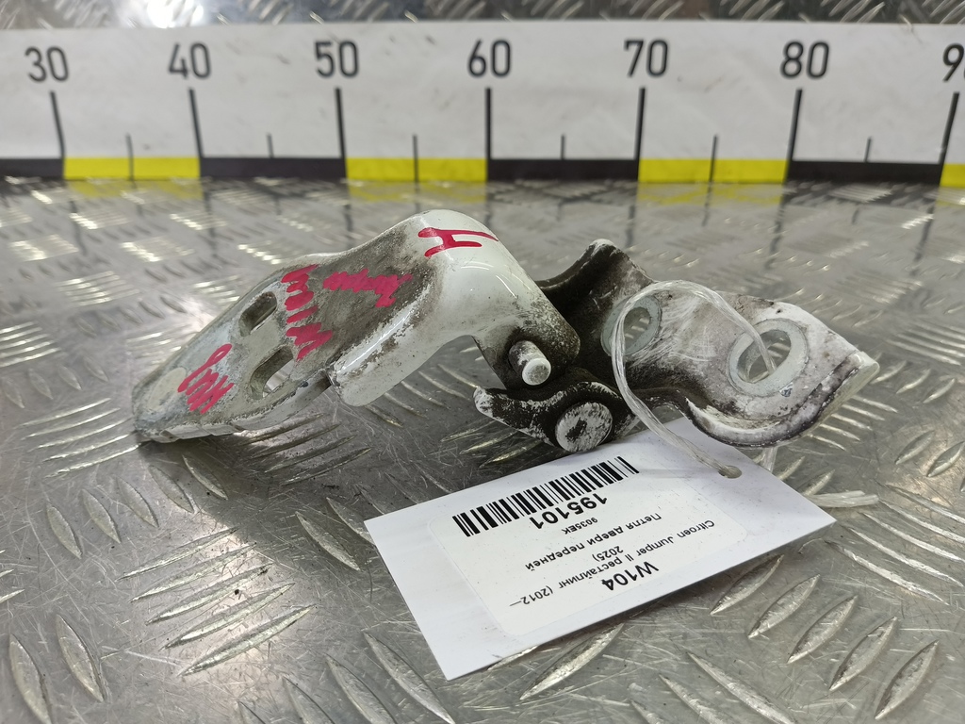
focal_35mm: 23
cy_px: 362
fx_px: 641
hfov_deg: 73.9
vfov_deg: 58.9
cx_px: 482
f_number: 1.6
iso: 108
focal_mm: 4.11
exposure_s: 1/50
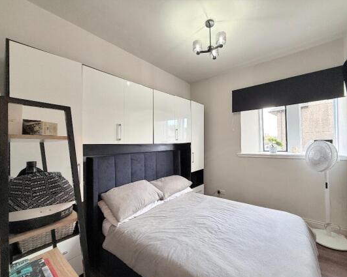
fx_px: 154
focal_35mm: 15
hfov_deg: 96.6
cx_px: 188
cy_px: 142
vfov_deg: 84.0
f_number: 2.2
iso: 200
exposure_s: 1/50
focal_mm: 2.22
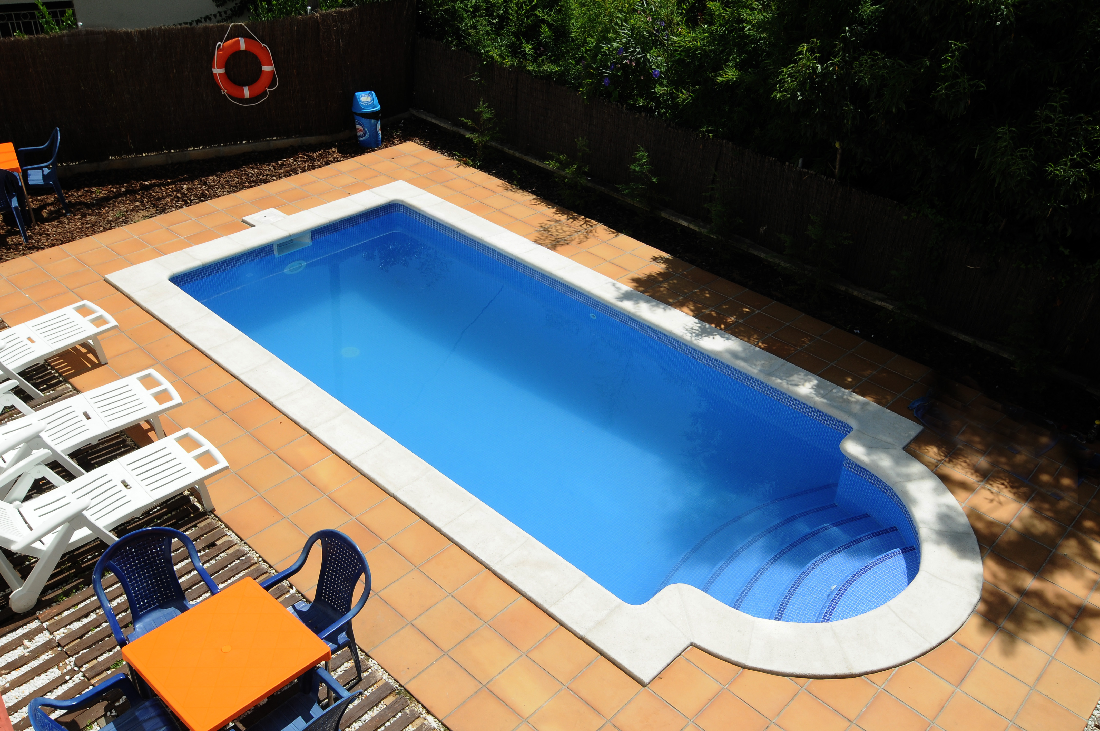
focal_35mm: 33
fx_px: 1007
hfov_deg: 57.3
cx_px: 550
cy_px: 366
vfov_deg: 39.9
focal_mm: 22
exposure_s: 1/250
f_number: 11
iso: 200
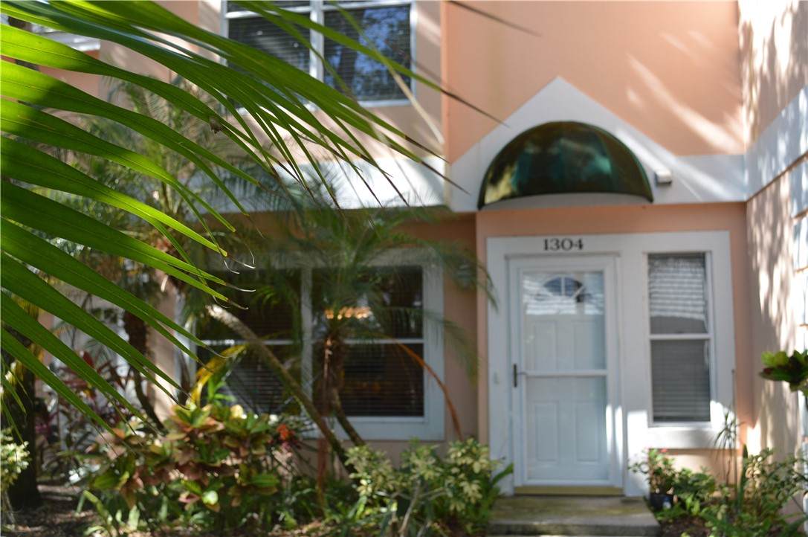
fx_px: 874
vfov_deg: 34.1
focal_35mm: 39
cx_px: 404
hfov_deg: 49.6
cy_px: 268
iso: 160
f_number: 5.6
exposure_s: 1/125
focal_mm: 26
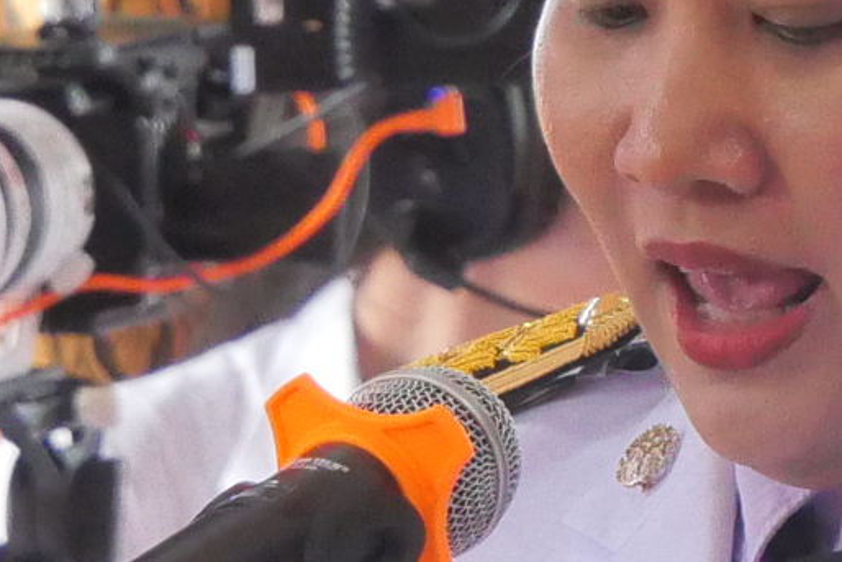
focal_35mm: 896
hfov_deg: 2.3
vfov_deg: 1.5
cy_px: 1113
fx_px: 20961
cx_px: 673
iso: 2000
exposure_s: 1/125
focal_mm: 60
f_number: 5.6
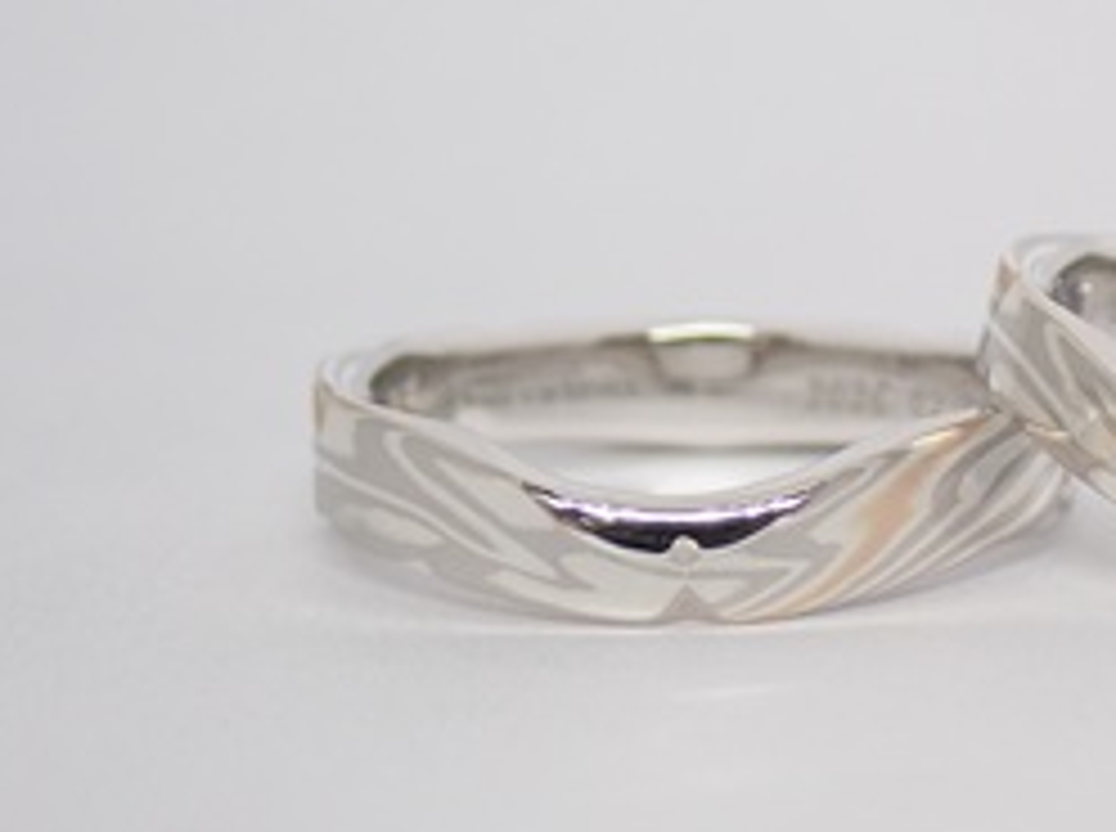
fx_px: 4505
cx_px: 990
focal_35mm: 140
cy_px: 470
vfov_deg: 10.6
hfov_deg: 14.0
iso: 200
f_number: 4.1
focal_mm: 13.65
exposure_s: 1/100
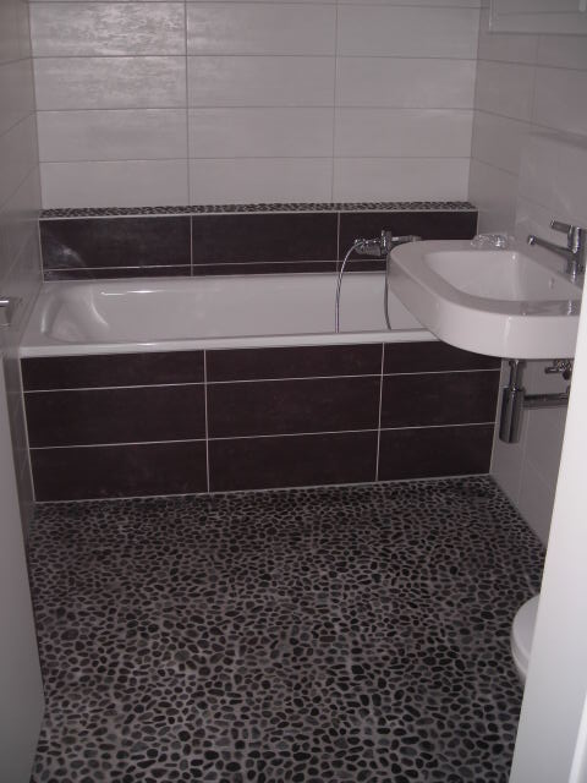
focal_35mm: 38
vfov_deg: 49.0
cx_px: 294
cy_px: 392
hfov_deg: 37.7
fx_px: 859
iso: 60
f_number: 3.2
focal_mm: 6.3
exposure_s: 1/60.1
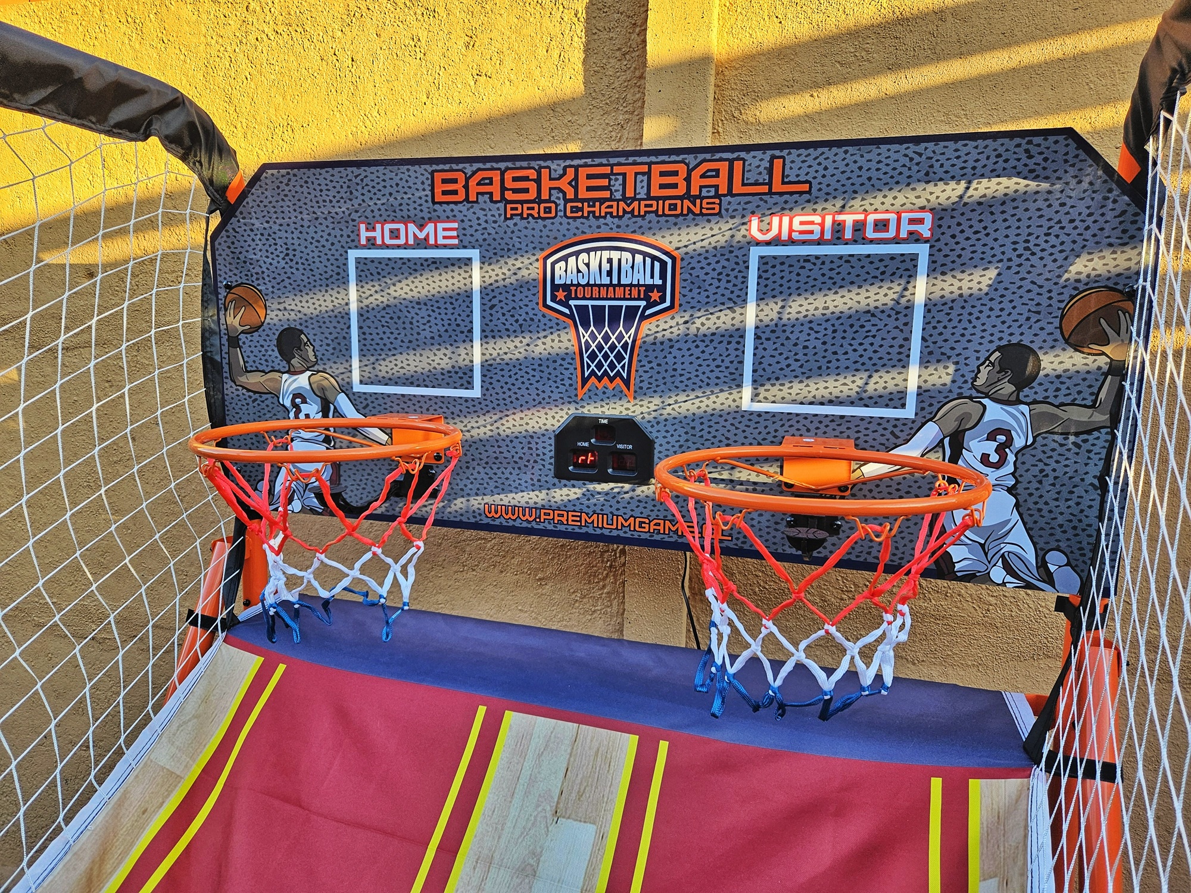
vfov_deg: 58.9
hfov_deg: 73.9
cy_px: 446
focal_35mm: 23
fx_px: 791
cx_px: 596
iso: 50
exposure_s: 1/380
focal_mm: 5.4
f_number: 1.8
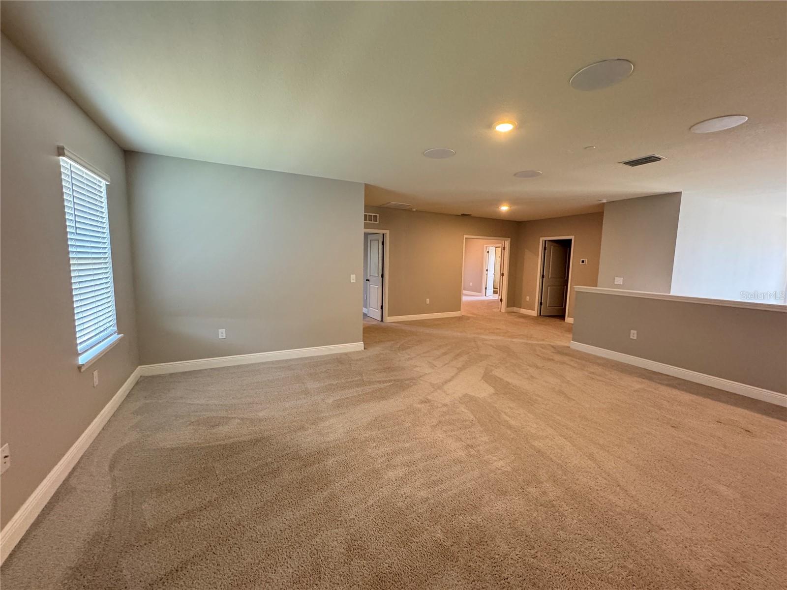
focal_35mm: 14
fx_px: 318
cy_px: 295
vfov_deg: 85.7
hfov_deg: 102.1
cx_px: 394
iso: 400
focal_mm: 2.22
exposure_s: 1/60
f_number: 2.2
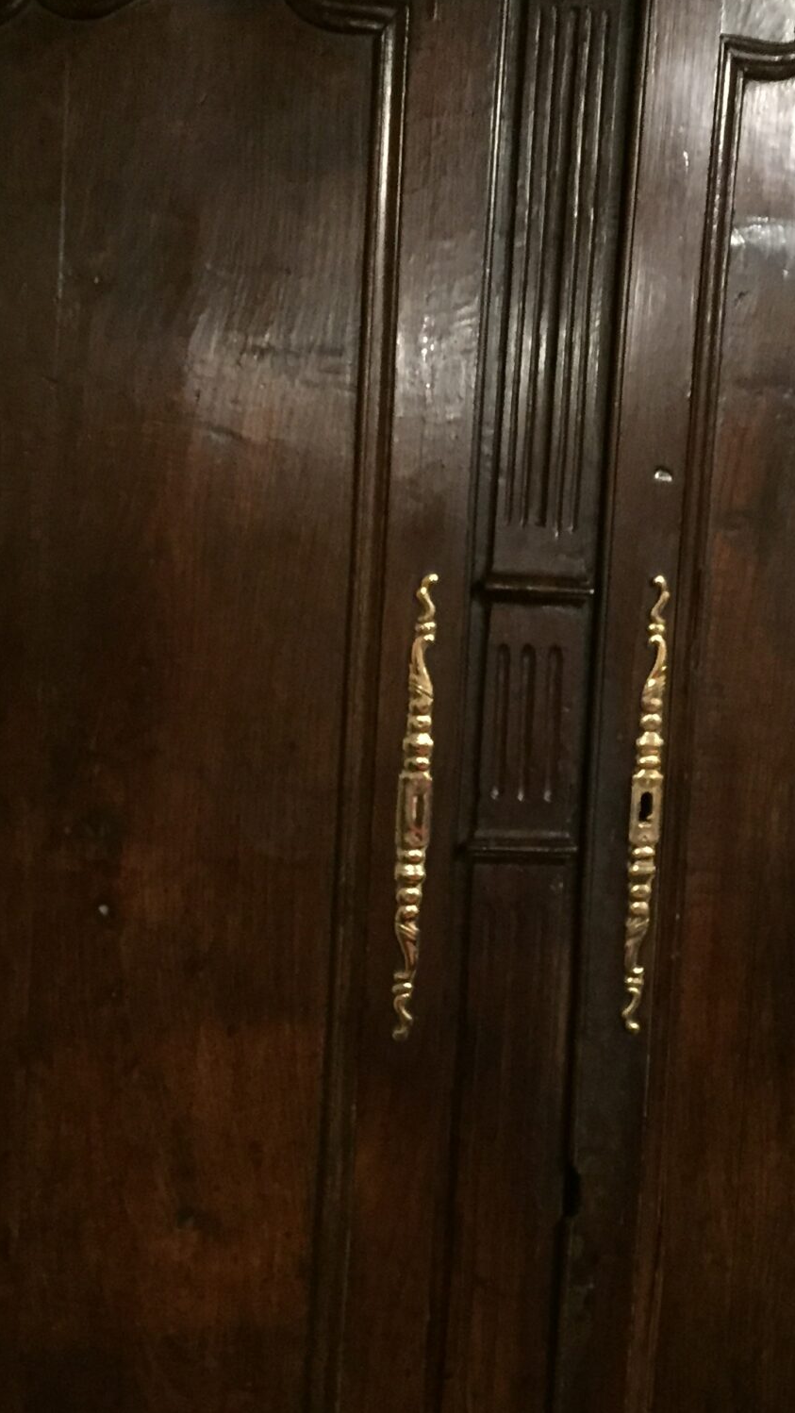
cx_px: 450
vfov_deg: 38.3
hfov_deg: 22.2
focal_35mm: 54
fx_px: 2023
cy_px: 849
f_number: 2.2
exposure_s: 1/17
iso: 640
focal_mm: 4.15
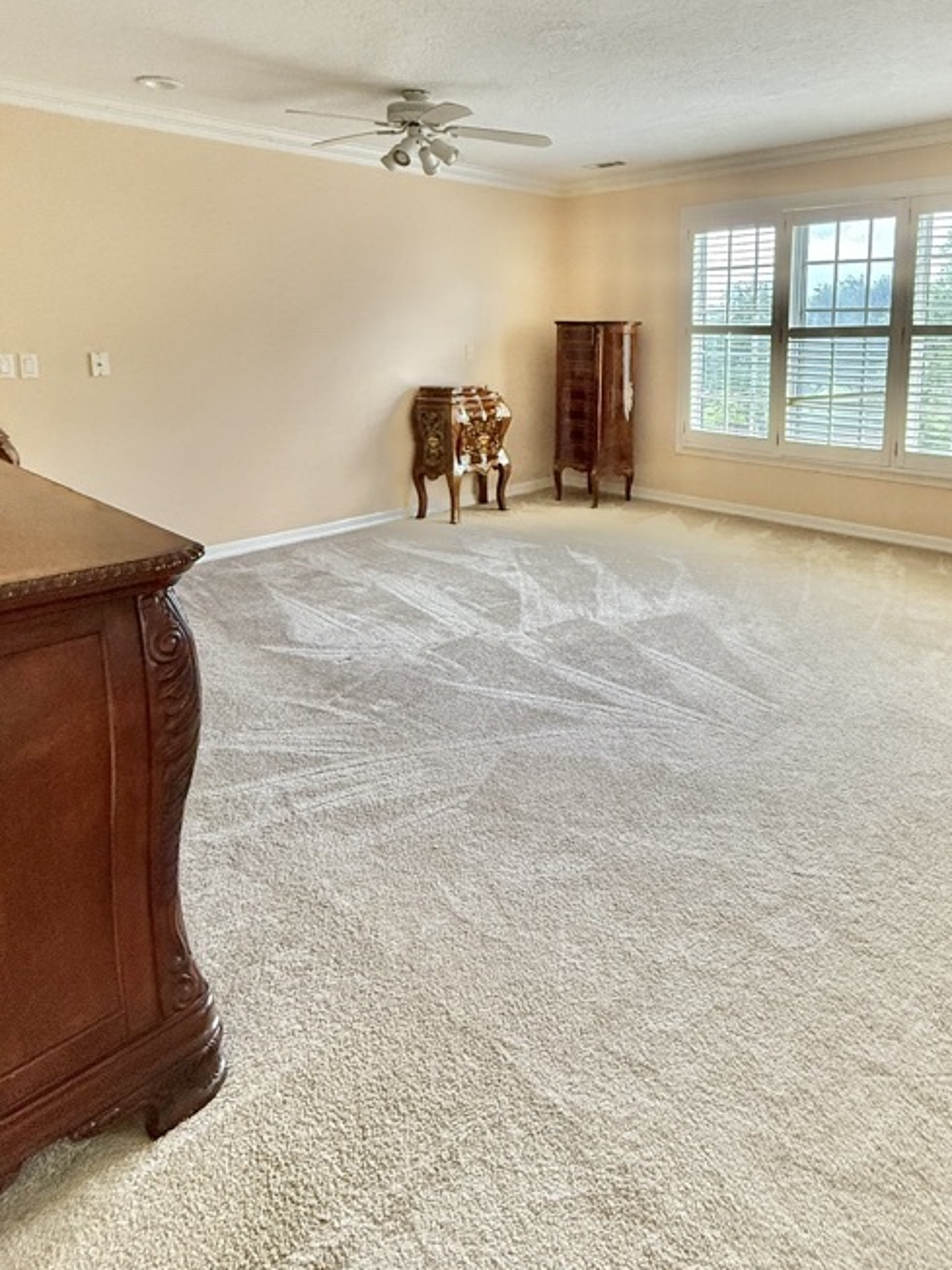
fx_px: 807
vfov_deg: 74.5
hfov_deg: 60.7
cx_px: 561
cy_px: 446
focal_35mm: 22
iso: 320
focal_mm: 2.22
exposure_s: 1/120
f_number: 2.2
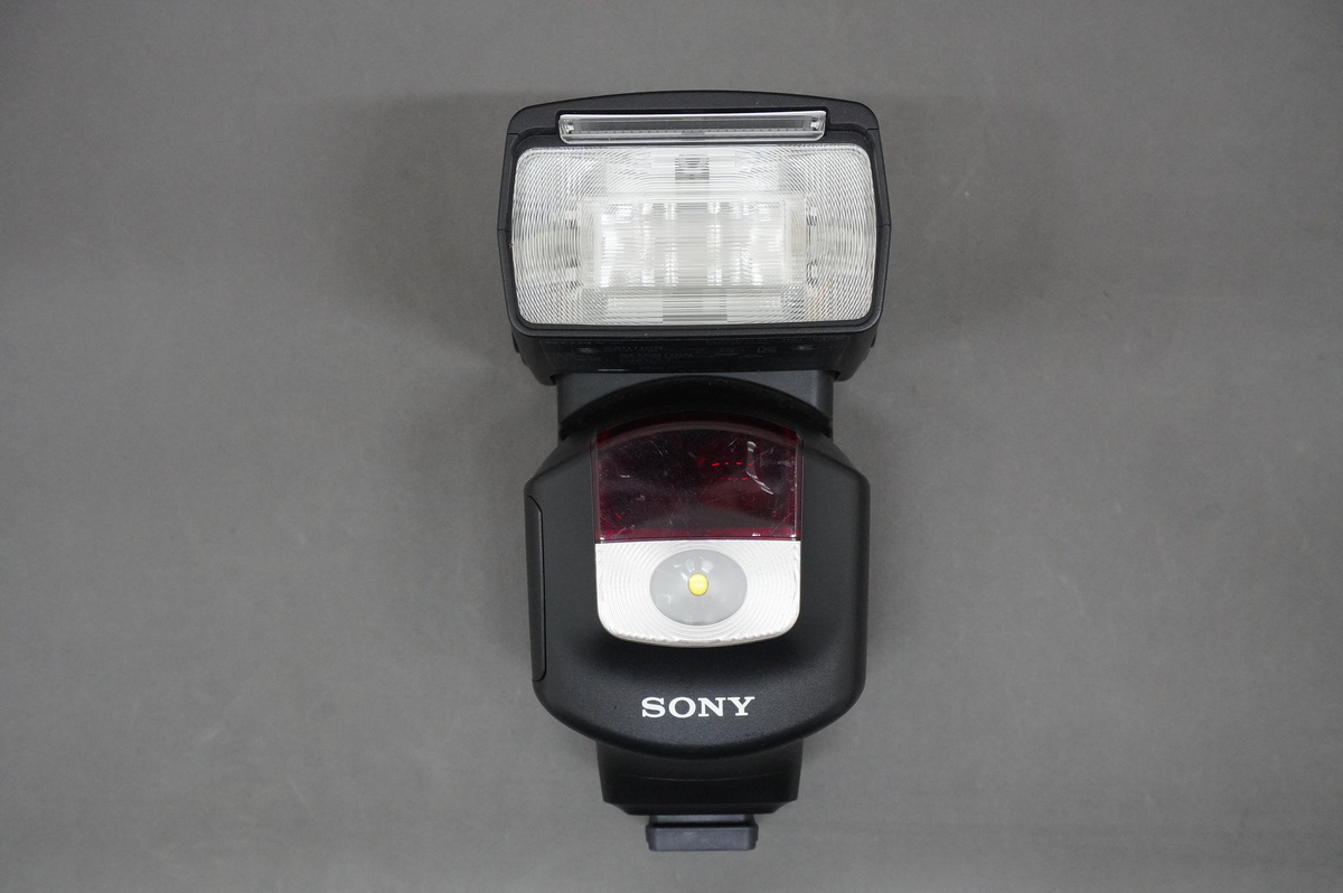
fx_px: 1621
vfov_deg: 30.8
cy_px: 446
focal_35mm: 44
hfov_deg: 45.0
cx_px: 672
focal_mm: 29
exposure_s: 1/50
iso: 4000
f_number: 10
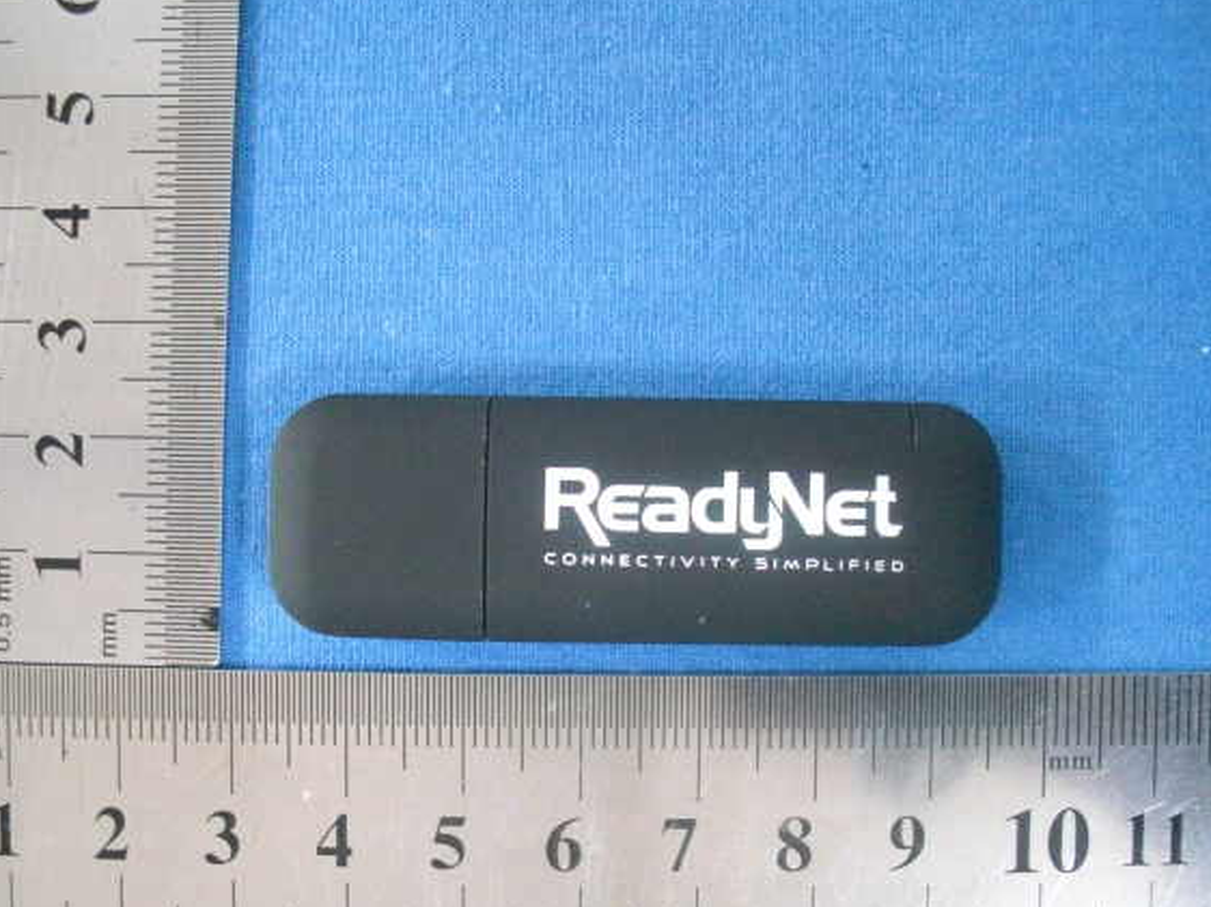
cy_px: 504
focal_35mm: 41
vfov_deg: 35.1
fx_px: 1434
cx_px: 575
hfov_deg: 45.8
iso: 800
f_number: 2.8
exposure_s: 1/25
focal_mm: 6.3
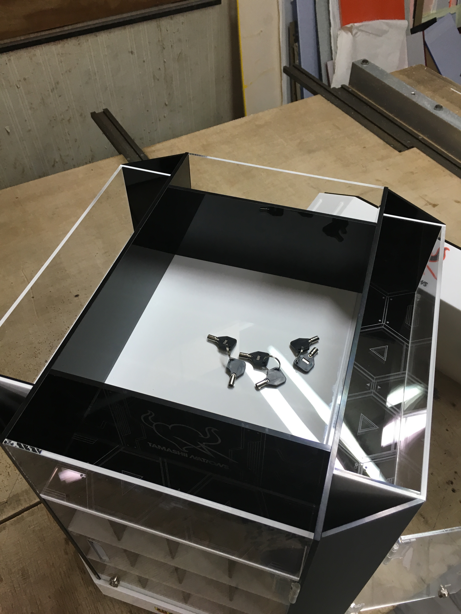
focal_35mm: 29
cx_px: 230
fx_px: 515
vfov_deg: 61.7
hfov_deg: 48.2
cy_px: 307
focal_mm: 4.15
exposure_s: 1/30
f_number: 2.2
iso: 64
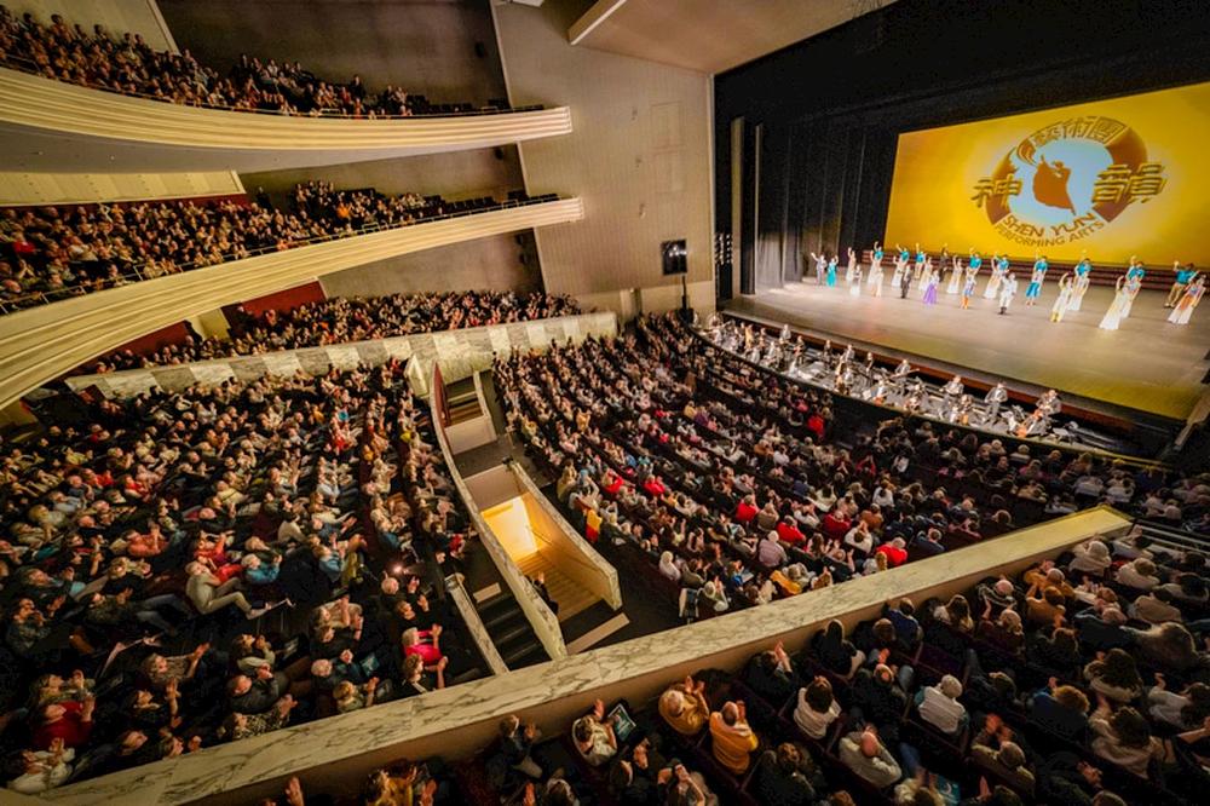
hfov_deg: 112.6
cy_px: 403
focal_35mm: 12
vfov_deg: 90.0
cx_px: 605
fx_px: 403
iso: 5000
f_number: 2.8
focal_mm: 12
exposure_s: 1/15
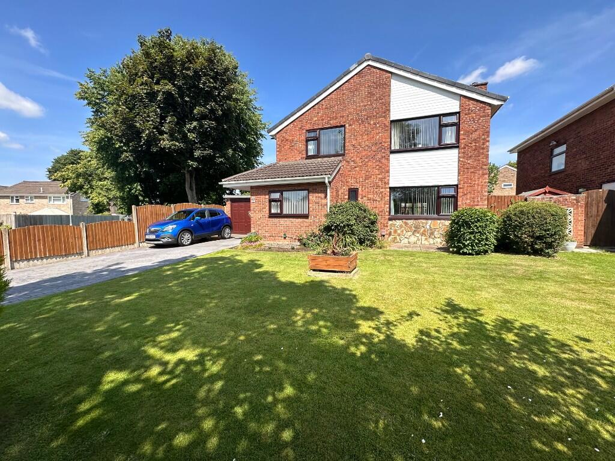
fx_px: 249
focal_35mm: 14
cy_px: 230
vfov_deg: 85.7
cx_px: 308
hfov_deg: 102.1
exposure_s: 1/1125
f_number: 2.2
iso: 50
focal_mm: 2.22
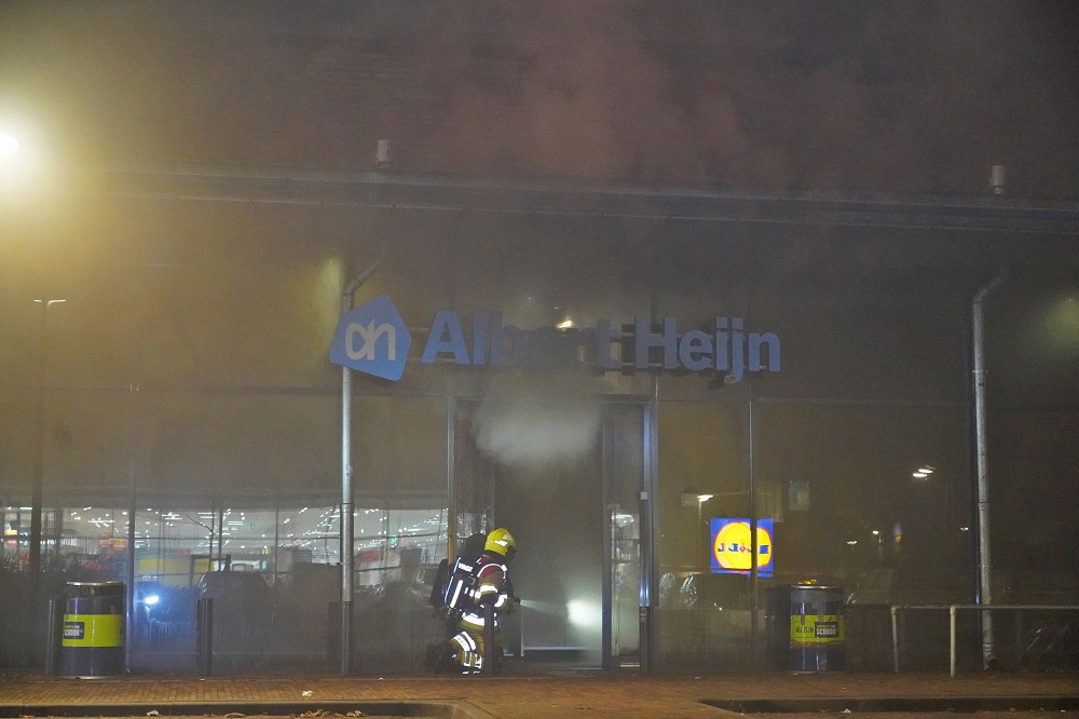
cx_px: 540
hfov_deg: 30.1
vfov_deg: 20.3
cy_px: 360
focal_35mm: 67
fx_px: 2007
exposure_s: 1/60
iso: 12800
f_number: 4
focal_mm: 67
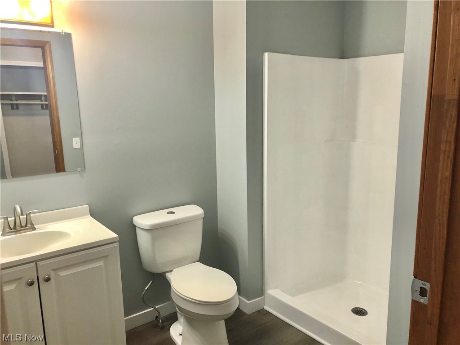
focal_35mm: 28
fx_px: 372
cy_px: 172
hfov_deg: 63.4
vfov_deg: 49.7
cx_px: 230
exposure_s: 1/30
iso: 40
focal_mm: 3.99
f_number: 1.8
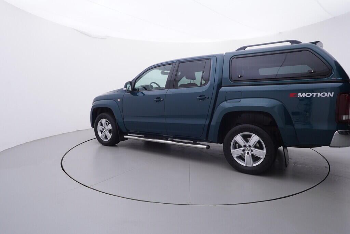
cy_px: 117
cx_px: 175
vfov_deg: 56.2
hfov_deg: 77.3
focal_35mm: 22
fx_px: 219
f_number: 5
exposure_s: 1/80
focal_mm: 15
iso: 200
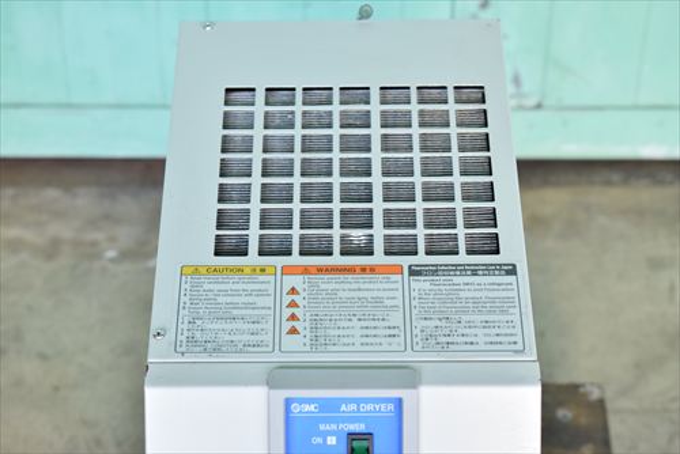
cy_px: 227
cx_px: 340
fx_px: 1559
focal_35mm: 82
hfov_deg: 24.6
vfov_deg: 16.6
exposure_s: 1/50
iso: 1250
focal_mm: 55
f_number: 6.3
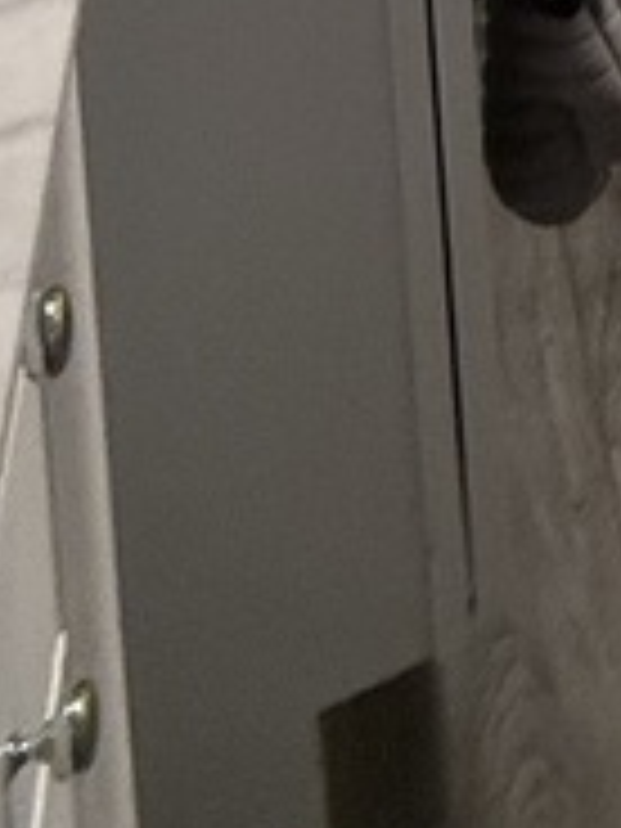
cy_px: -1004
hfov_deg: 12.3
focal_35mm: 82
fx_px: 1961
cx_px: 1660
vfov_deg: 15.9
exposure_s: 1/120
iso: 320
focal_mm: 2.22
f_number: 2.2
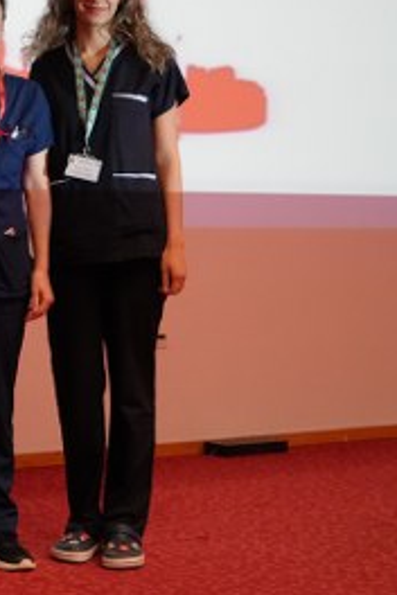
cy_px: 202
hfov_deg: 12.8
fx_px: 1604
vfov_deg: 21.0
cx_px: -320
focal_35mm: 97
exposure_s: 1/160
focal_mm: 40
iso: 6400
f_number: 4
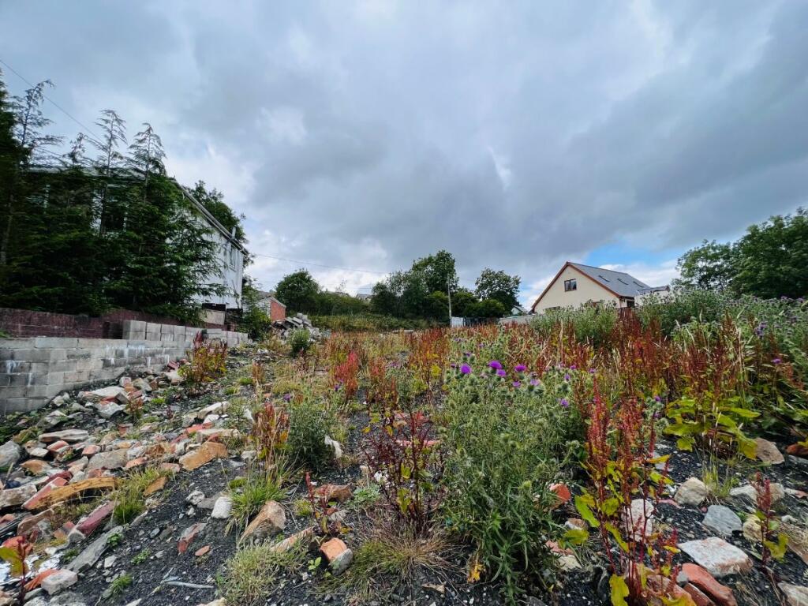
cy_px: 303
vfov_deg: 89.9
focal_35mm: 13
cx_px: 404
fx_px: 303
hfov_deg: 106.2
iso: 32
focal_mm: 1.57
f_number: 1.8
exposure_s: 1/1292
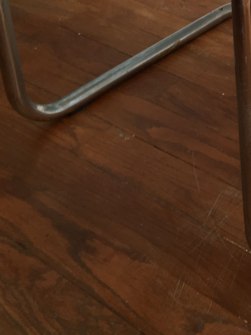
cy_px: -61
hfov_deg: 17.9
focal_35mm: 78
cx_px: 307
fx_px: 754
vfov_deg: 23.1
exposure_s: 1/50
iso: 32
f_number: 2.2
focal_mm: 4.15
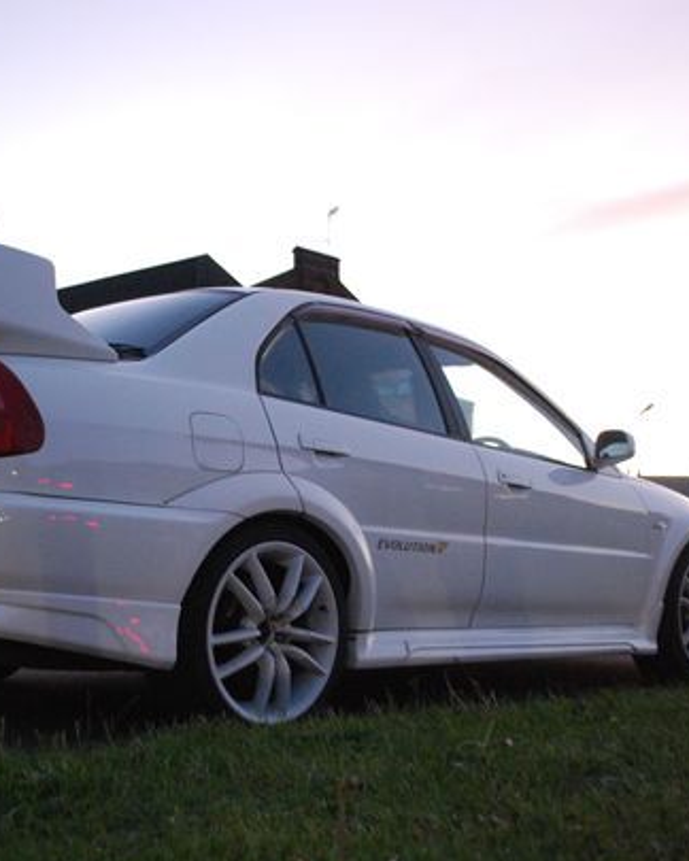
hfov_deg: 30.8
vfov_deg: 38.0
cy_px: 454
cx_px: 276
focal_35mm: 49
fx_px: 1249
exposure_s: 1/30
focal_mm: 22
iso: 1250
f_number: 4
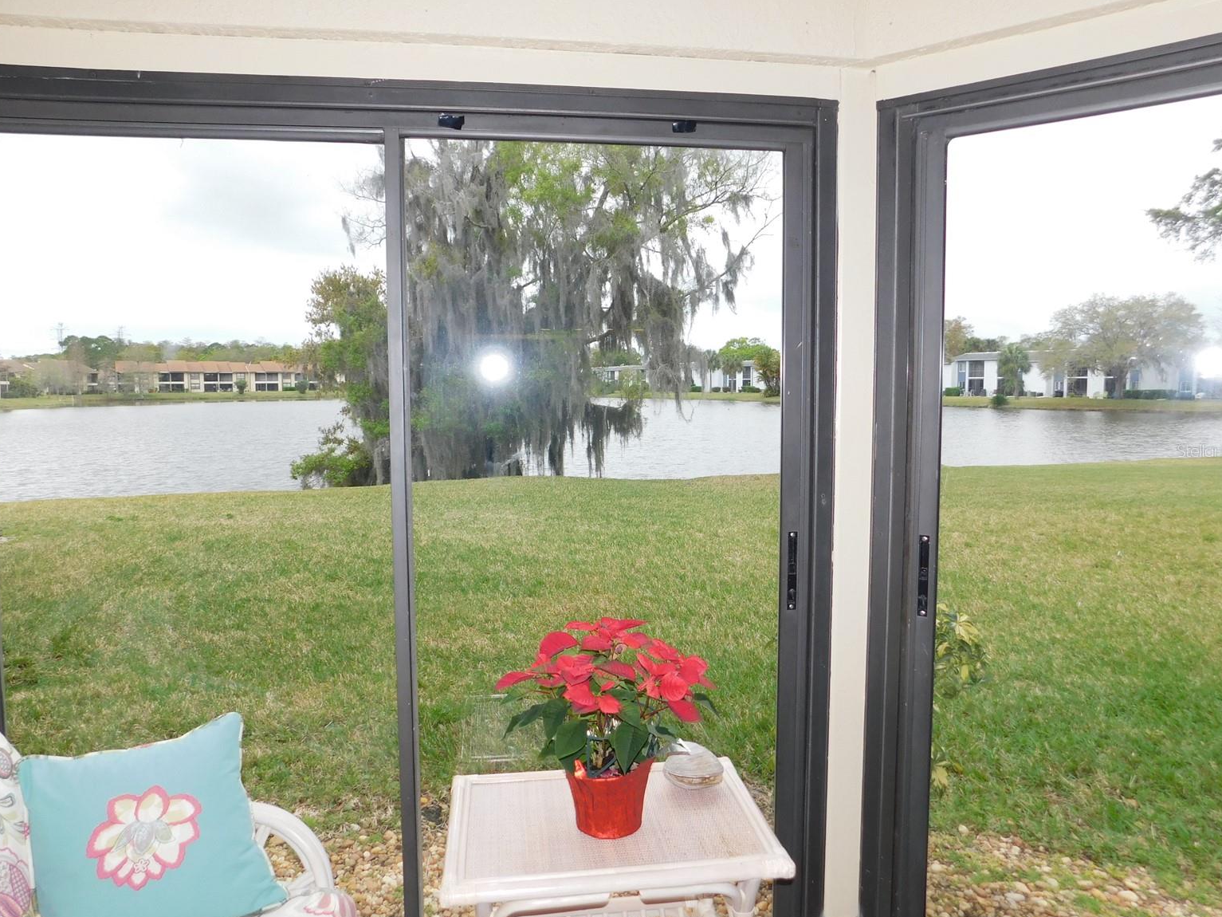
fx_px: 847
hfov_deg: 71.6
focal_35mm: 24
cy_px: 451
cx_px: 615
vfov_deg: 56.8
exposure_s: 1/125
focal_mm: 4
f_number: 3
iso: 125
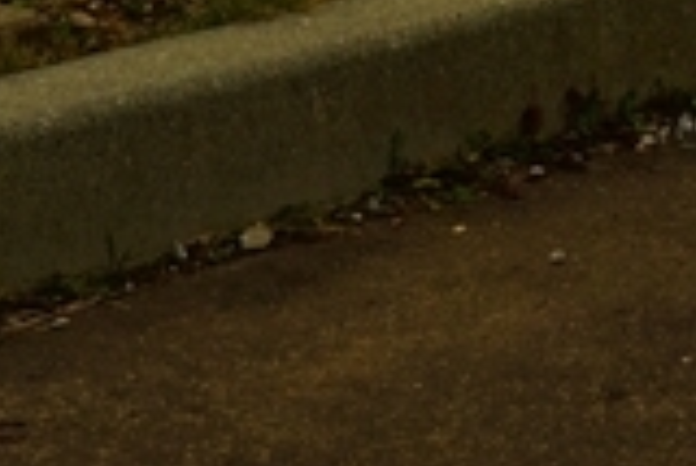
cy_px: -348
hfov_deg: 11.6
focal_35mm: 165
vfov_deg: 8.1
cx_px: 1235
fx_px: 3193
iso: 100
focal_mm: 33
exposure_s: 1/90
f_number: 8
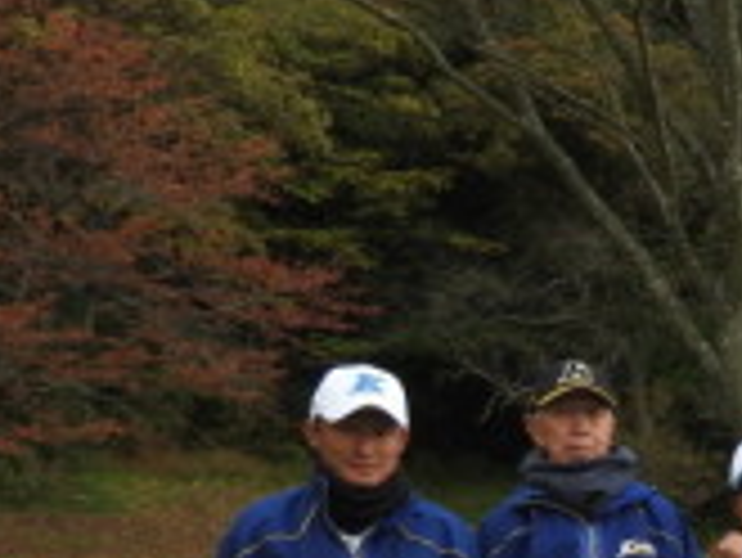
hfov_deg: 15.5
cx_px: 1327
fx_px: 2338
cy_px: 738
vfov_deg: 13.1
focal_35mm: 109
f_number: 3.5
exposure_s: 1/200
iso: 100
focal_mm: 5.4
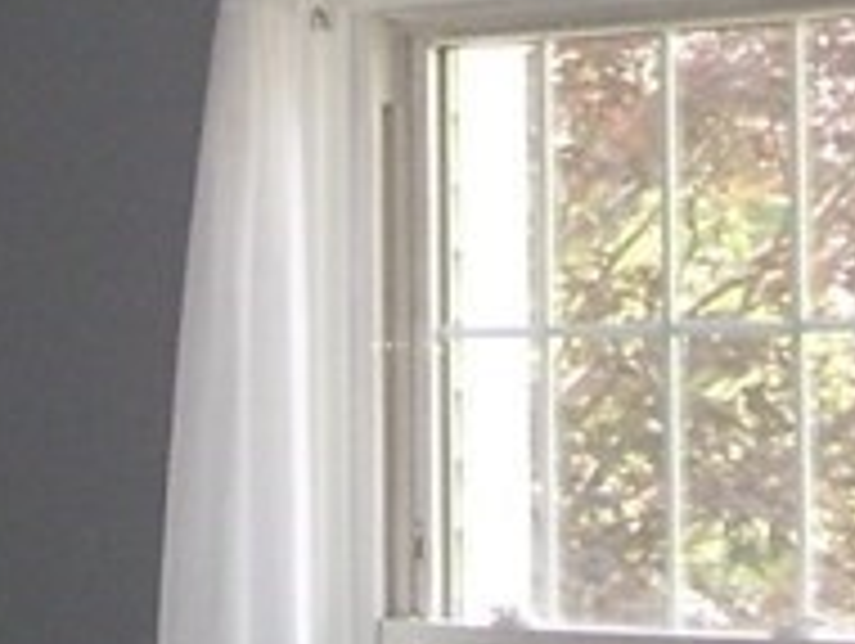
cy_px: -414
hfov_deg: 10.8
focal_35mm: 183
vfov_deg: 7.9
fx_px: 4526
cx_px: 405
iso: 125
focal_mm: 5.6
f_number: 2.7
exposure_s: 1/60
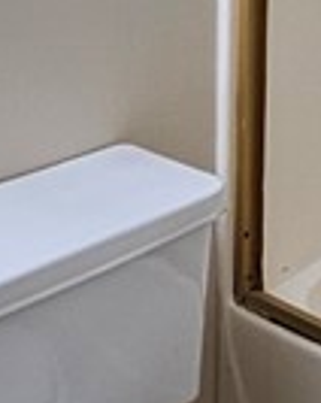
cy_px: -52
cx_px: 518
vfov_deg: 18.7
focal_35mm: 98
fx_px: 1166
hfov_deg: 14.4
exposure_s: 1/60
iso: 160
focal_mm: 2.2
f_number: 2.2
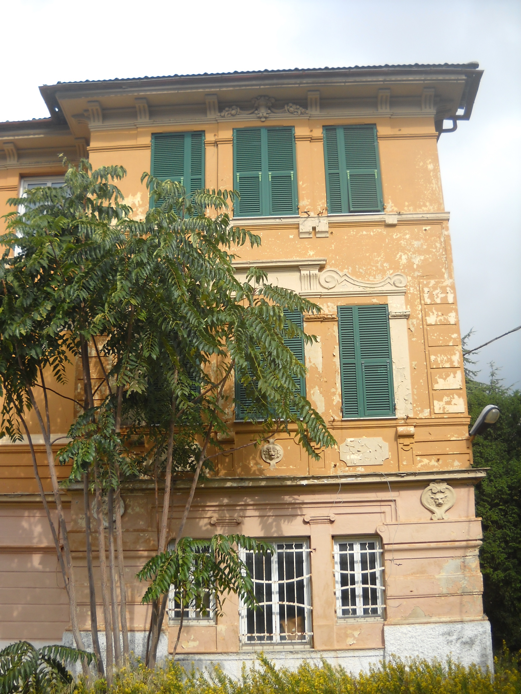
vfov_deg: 45.8
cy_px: 347
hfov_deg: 35.1
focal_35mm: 41
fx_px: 823
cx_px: 260
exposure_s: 1/168
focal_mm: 6.72
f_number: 5.5
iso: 64
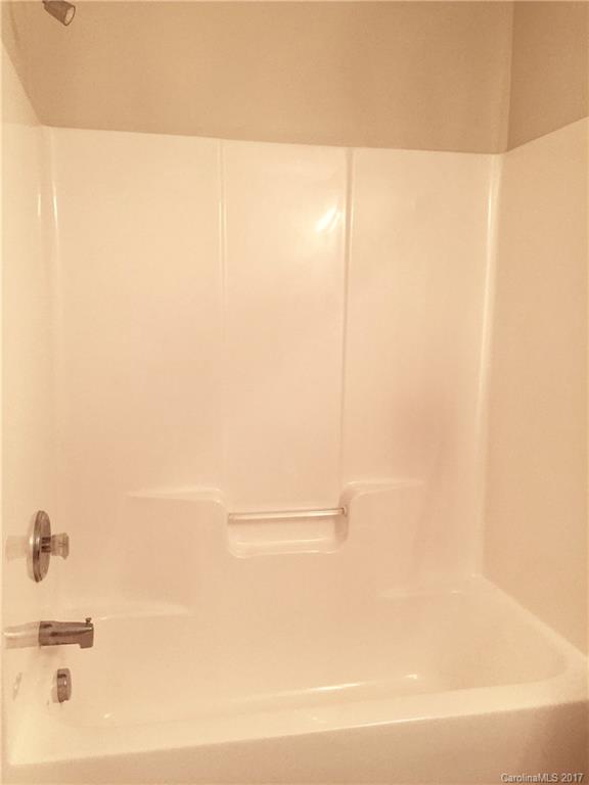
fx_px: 658
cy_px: 392
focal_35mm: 29
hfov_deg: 48.2
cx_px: 294
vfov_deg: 61.7
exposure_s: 1/30
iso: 50
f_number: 2.2
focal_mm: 4.15
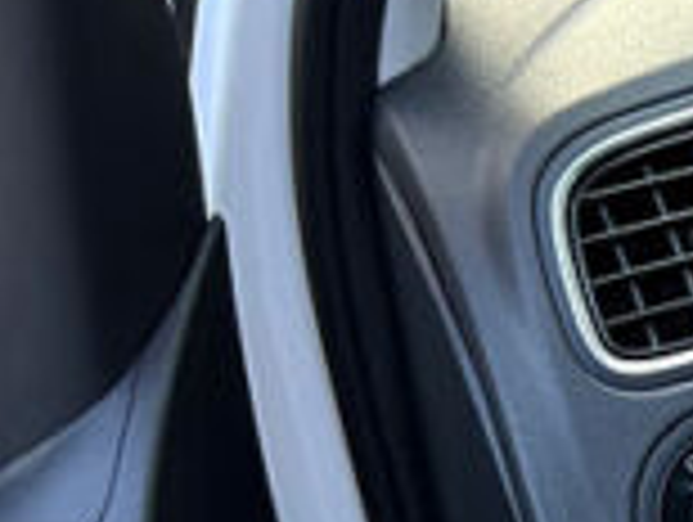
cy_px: 958
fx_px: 2707
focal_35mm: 135
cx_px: 1616
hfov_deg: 12.0
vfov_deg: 10.3
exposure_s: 1/121
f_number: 1.5
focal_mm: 5.7
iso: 50
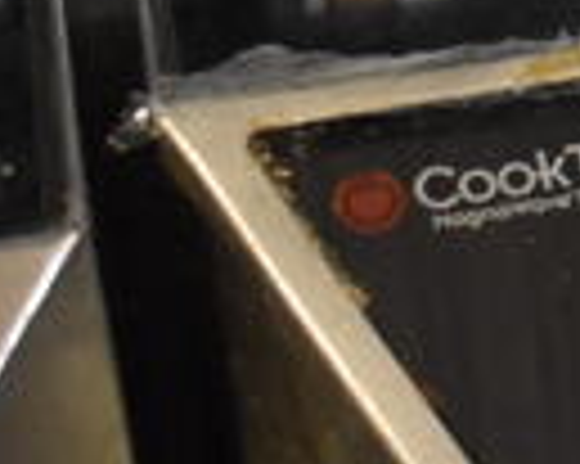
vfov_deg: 11.0
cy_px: 90
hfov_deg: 12.1
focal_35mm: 140
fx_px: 2405
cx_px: 1187
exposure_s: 1/30
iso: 3200
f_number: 3.8
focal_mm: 21
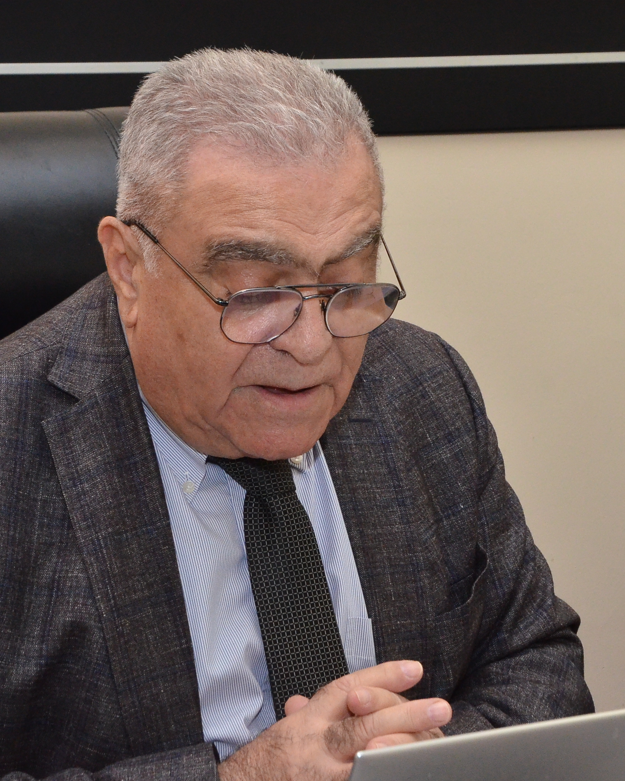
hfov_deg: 12.1
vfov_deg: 15.0
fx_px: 2959
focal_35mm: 128
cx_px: 304
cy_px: 404
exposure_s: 1/160
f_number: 9
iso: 2200
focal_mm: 52
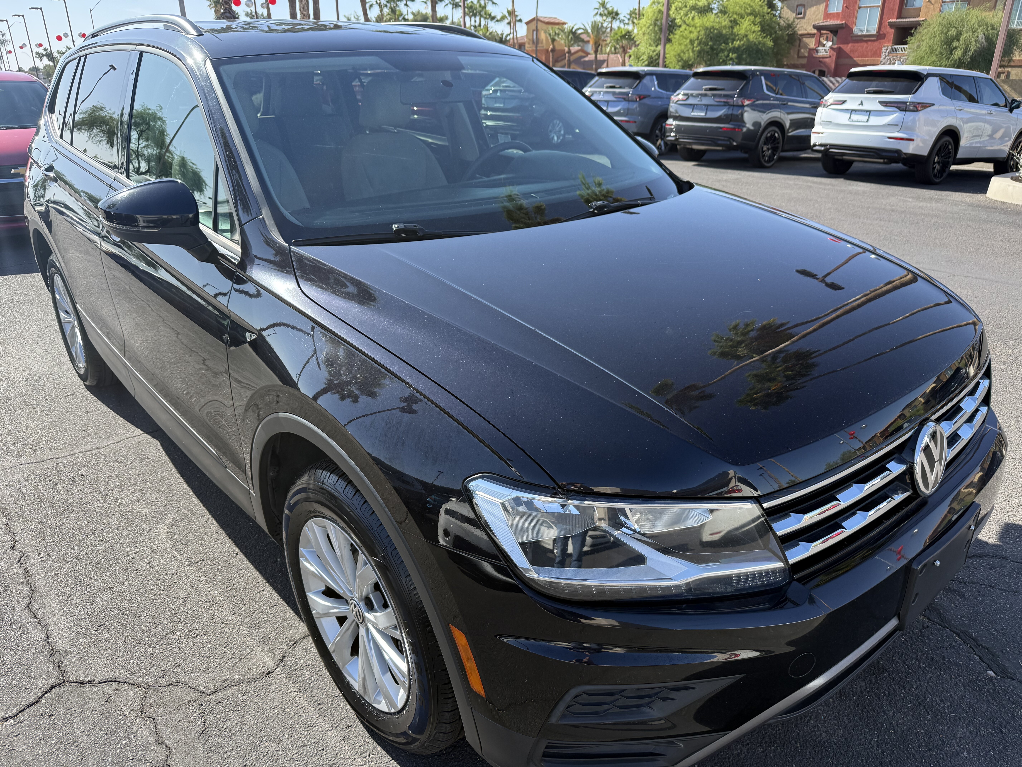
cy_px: 384
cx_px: 511
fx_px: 709
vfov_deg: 56.8
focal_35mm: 24
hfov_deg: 71.6
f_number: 1.78
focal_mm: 6.76
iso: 100
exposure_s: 1/1361
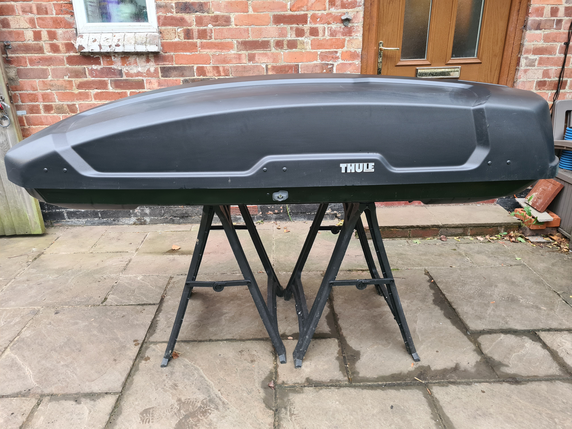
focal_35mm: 26
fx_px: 430
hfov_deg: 67.3
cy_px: 214
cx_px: 286
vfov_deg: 53.1
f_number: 1.8
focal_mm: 5.4
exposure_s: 1/50
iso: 200
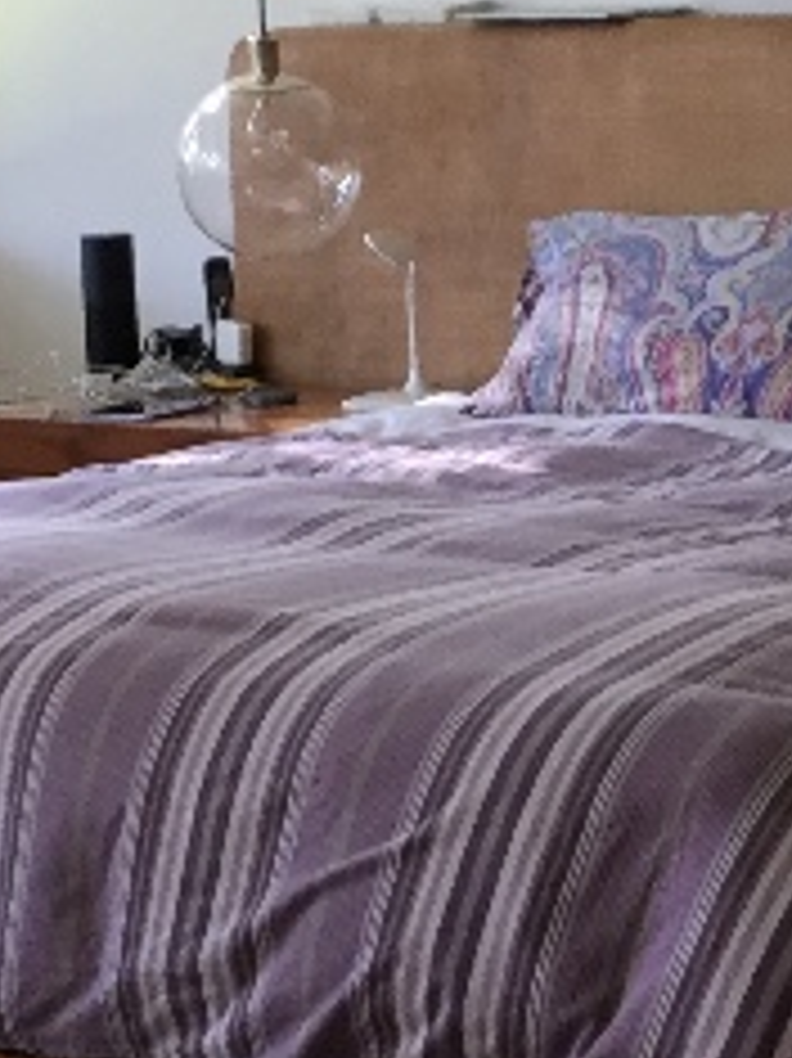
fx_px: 4122
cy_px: 495
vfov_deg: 14.6
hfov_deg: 10.9
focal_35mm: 135
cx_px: 657
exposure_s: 1/30
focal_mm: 3.3
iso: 64
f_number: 2.4
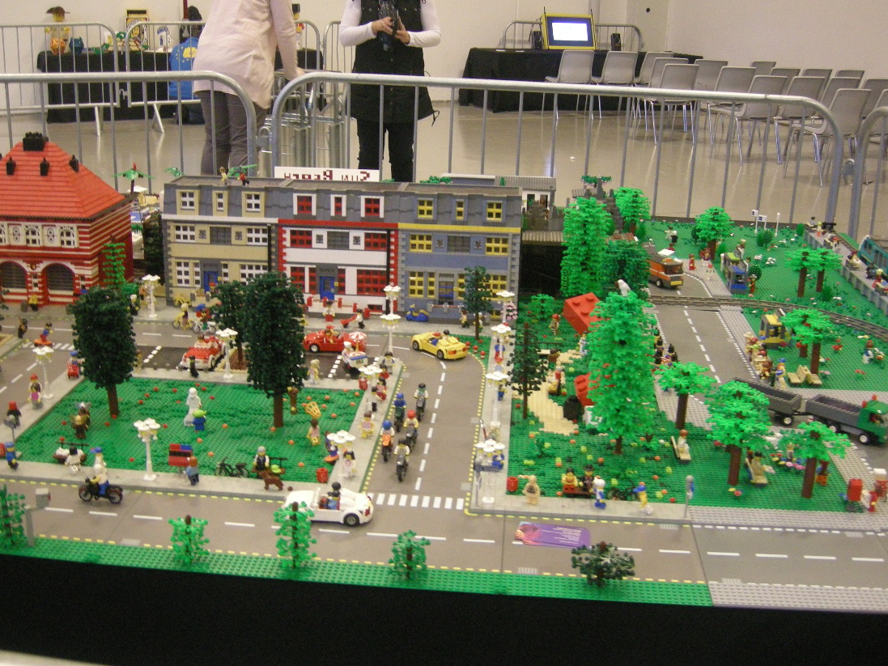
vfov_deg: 34.4
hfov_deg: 44.8
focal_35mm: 42
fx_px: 1078
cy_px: 344
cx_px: 455
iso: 400
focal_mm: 7.5
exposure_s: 1/14
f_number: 2.7
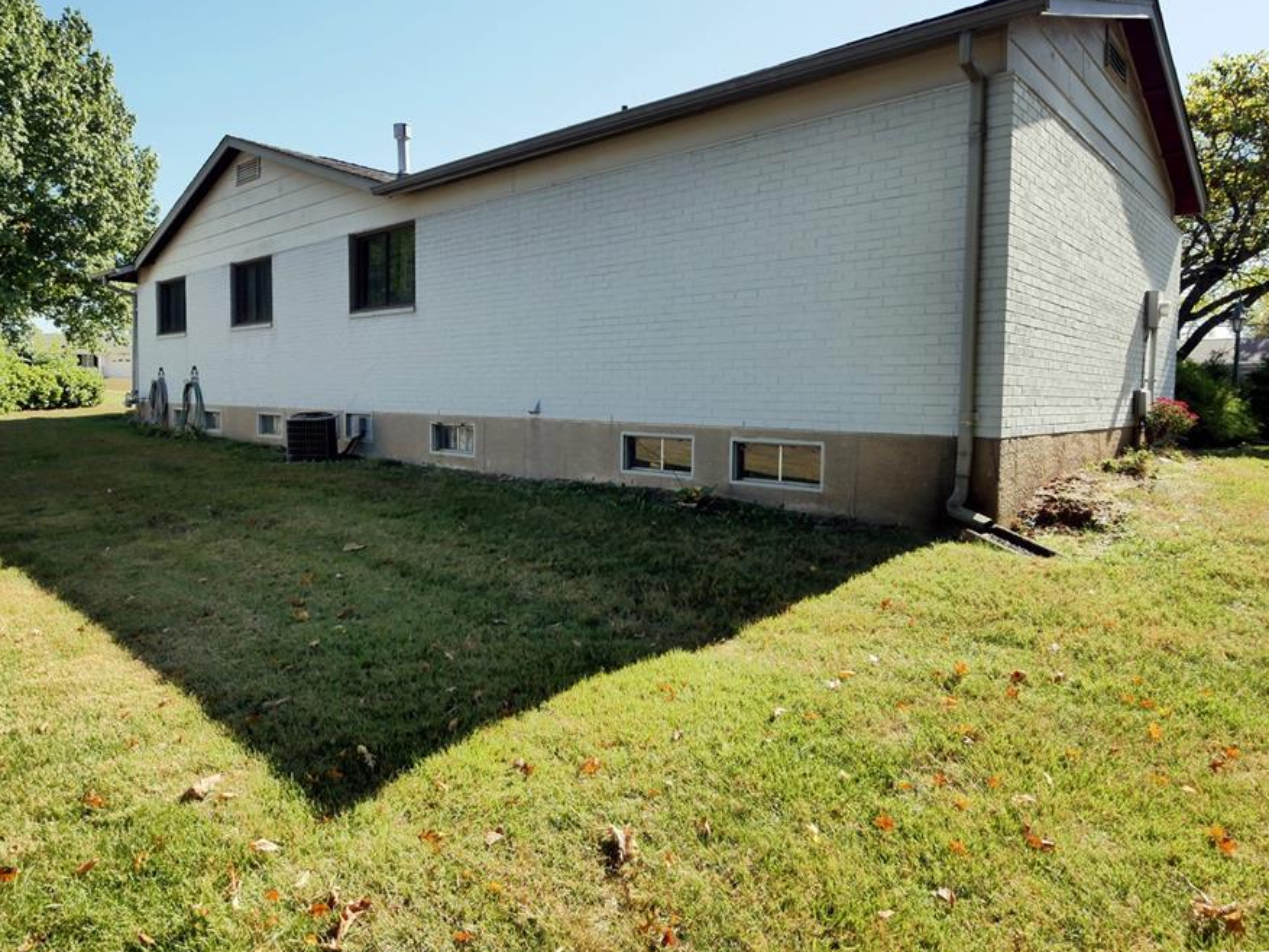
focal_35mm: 21
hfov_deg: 78.9
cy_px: 441
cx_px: 601
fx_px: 770
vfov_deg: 63.4
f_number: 7.1
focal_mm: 9
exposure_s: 1/320
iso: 800
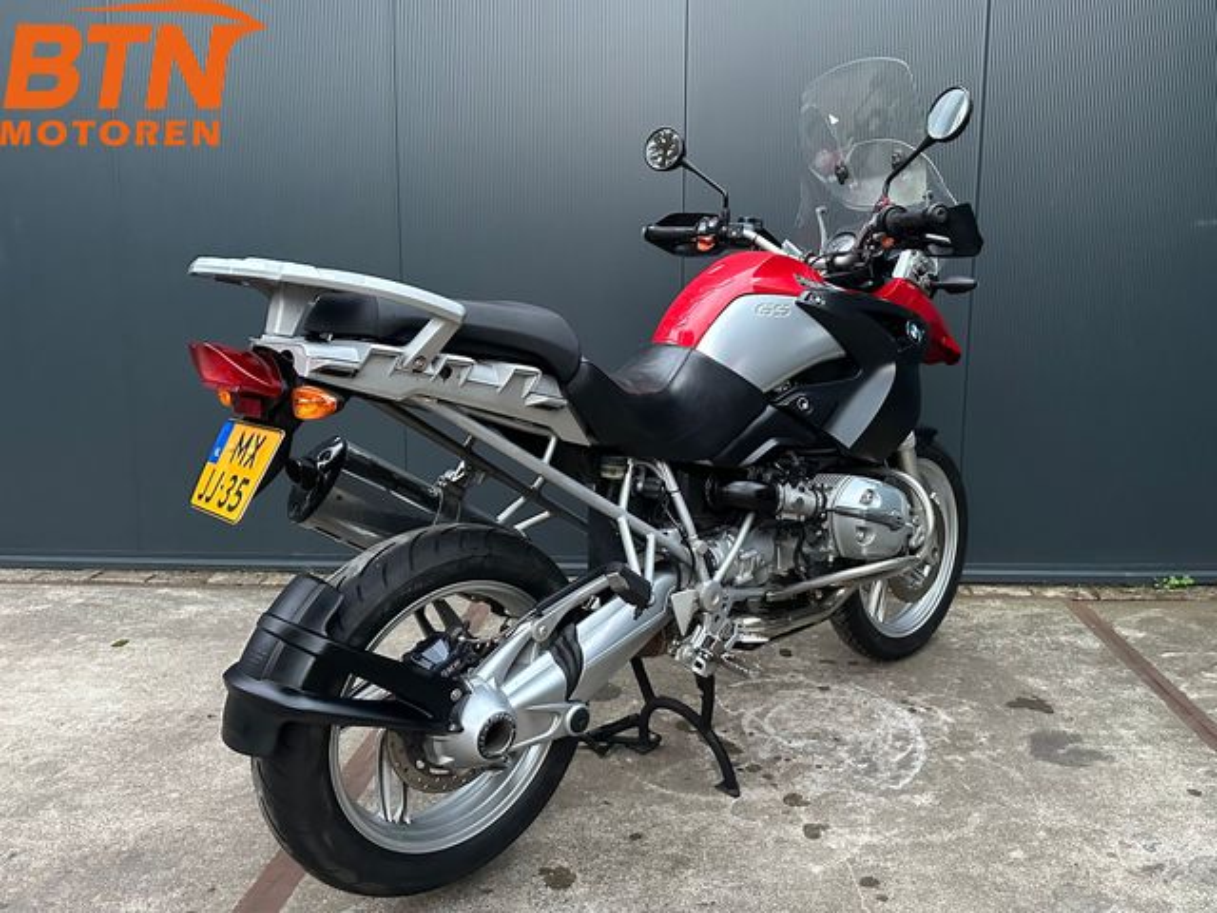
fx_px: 844
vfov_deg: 56.8
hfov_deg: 71.6
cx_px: 608
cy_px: 456
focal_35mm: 24
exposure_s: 1/57
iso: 1000
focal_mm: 6.86
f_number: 1.78
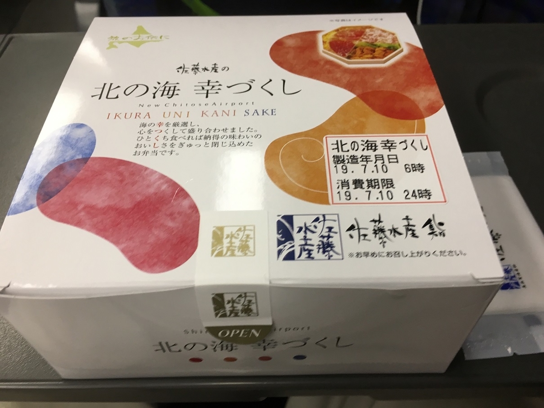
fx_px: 456
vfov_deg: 48.2
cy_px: 204
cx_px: 272
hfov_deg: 61.7
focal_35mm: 29
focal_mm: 4.15
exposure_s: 1/30
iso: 50
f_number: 2.2
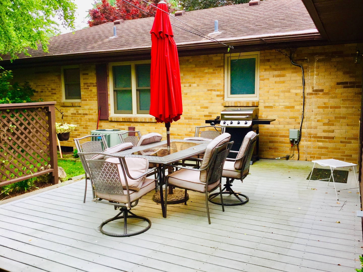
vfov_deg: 45.4
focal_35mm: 31
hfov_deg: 58.4
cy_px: 136
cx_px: 182
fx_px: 325
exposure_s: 1/120
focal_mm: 3.3
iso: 25
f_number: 2.4
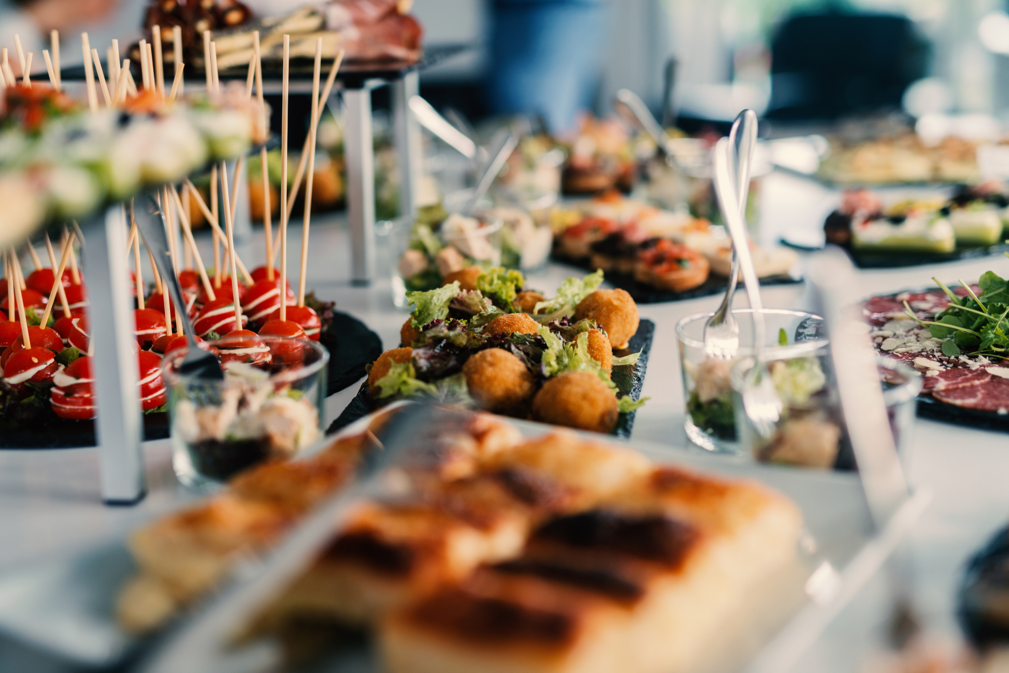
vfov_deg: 27.0
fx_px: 1402
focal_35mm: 50
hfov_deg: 39.6
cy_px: 336
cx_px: 504
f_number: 2
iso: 400
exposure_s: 1/125
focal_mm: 50
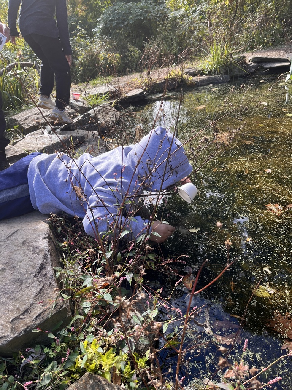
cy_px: 195
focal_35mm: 26
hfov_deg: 53.1
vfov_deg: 67.3
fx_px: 292
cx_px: 146
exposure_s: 1/450
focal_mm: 5.1
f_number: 1.6
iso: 50
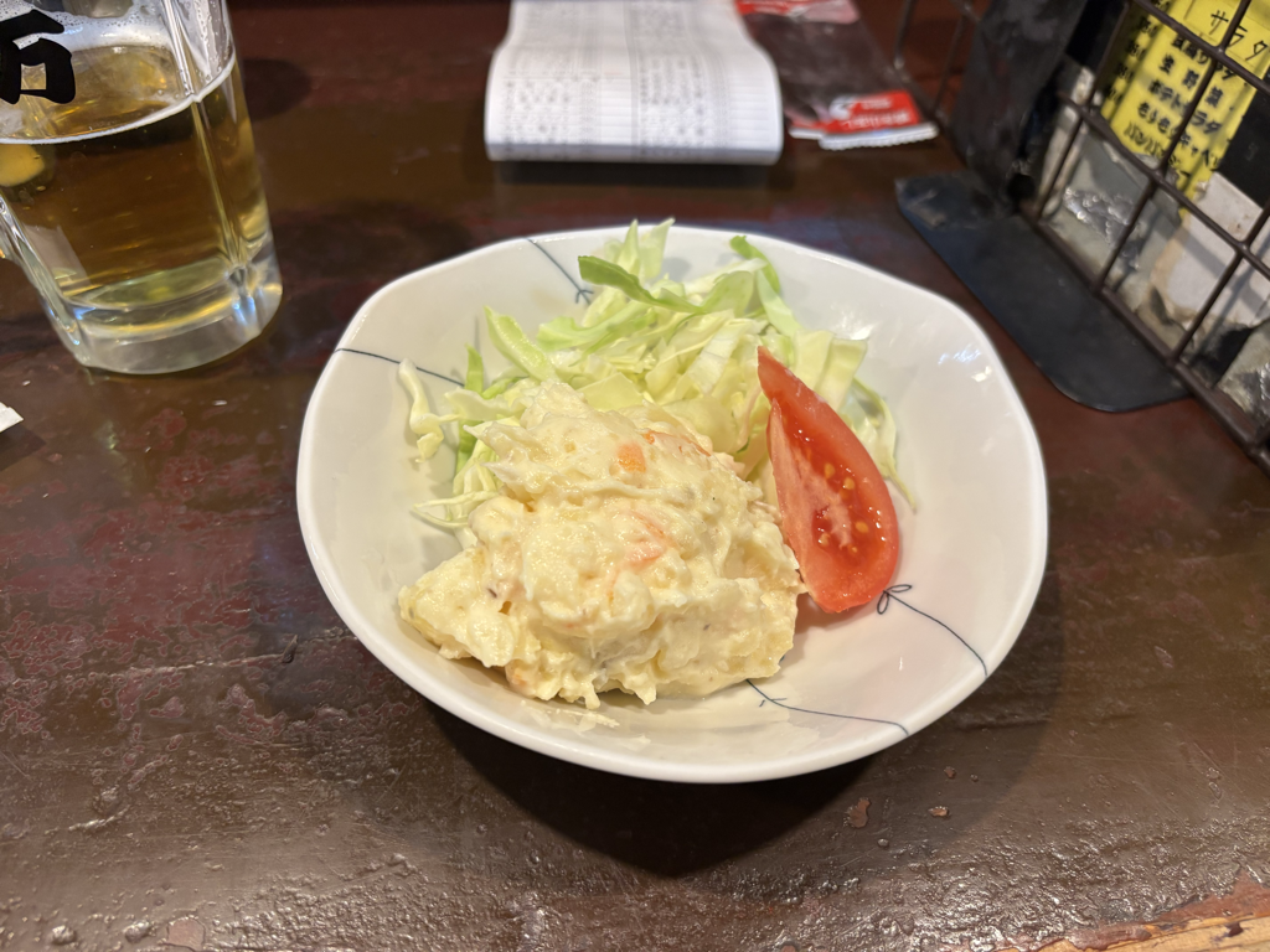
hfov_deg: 67.3
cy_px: 476
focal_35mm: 26
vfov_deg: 53.1
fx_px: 954
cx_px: 635
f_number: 1.6
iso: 200
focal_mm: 5.96
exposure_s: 1/50
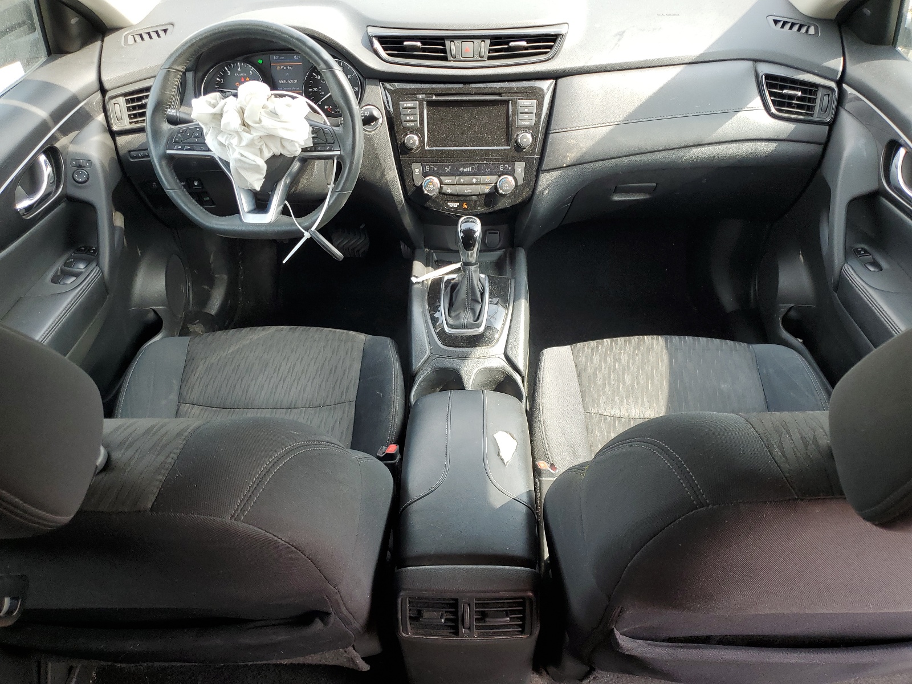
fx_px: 685
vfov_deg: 53.1
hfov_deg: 67.3
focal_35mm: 26
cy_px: 342
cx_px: 456
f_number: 1.5
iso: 50
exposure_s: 1/172
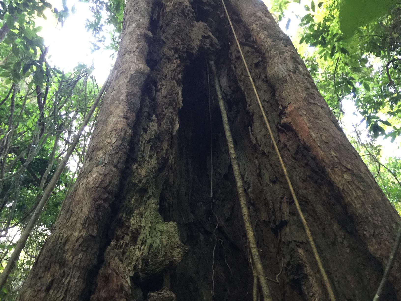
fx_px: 336
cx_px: 200
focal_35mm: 29
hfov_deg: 61.7
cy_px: 150
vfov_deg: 48.2
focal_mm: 4.15
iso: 160
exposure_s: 1/8
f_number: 2.2
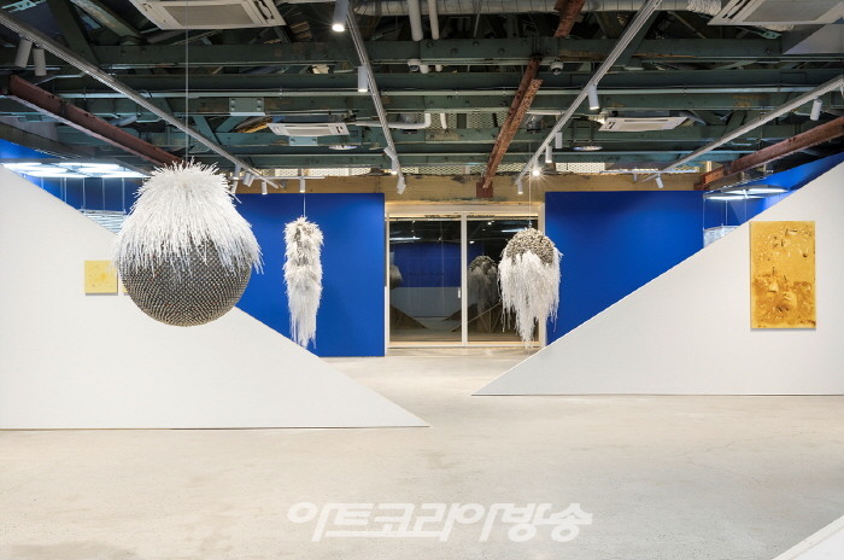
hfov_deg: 50.8
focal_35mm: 38
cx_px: 422
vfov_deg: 34.9
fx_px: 889
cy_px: 280
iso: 125
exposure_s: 1.6
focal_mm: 38
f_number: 13
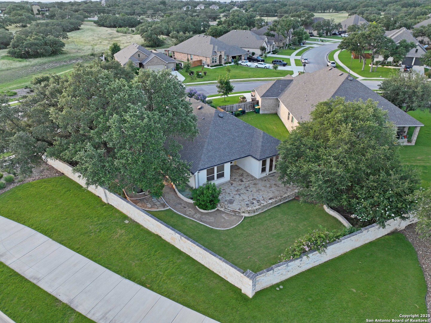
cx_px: 216
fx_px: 299
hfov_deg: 71.6
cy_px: 162
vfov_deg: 56.8
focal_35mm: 24
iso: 130
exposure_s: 1/200
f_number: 2.8
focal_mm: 12.29
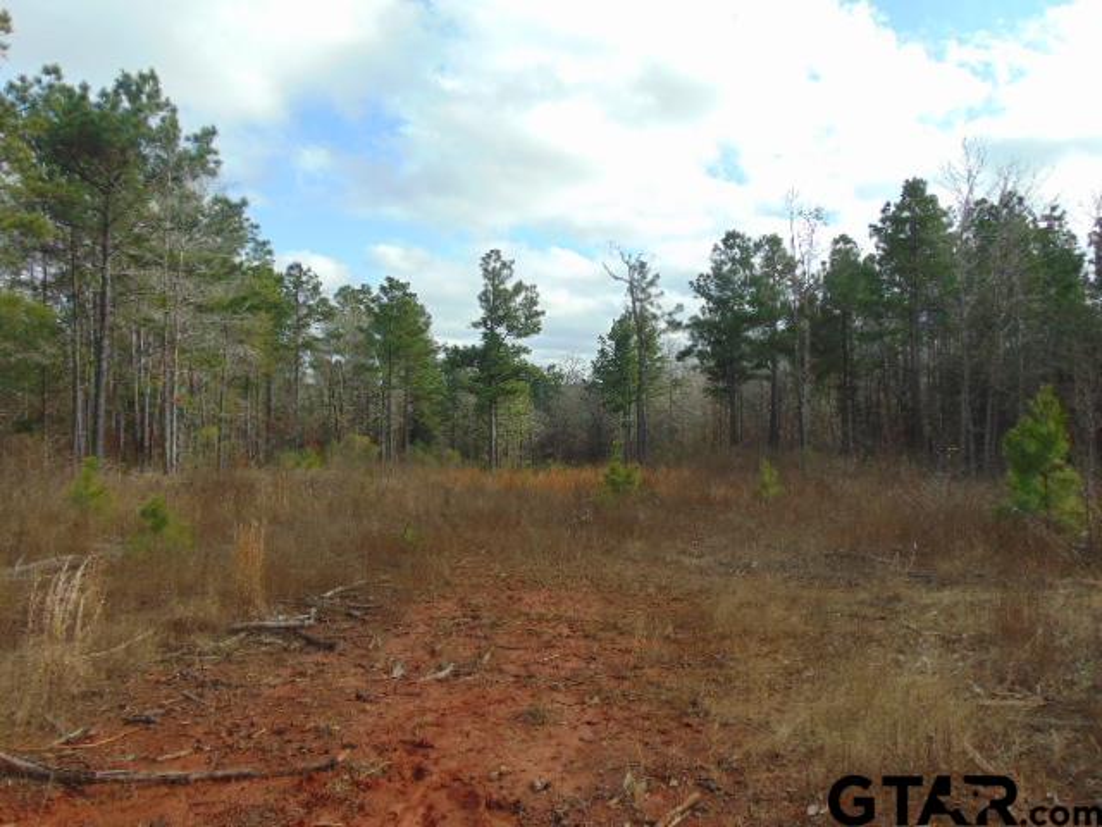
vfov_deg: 54.9
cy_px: 414
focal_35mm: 25
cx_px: 551
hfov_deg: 69.4
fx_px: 796
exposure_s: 1/160
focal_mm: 4.5
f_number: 7.7
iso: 80
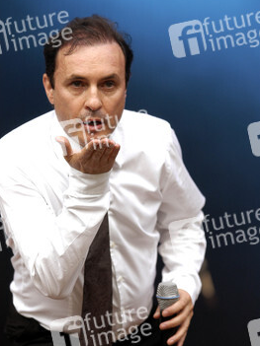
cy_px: 182
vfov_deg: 8.9
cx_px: 130
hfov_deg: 6.7
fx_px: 2220
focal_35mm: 222
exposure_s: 1/180
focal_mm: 135
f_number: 3.3
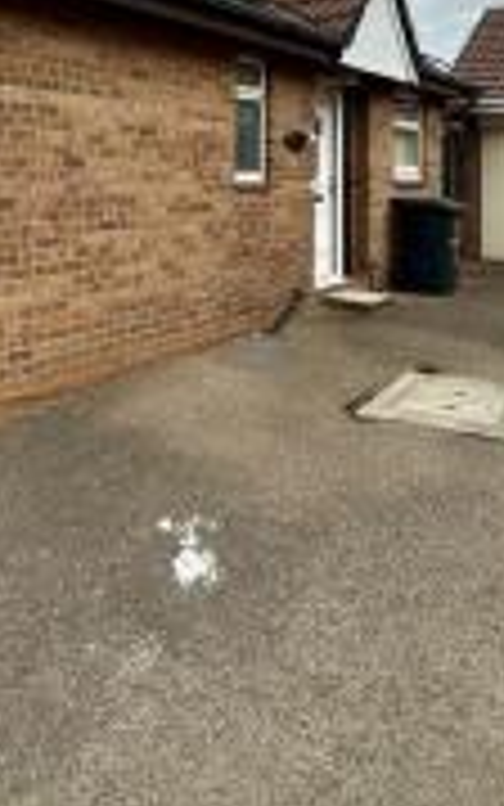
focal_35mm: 35
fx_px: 769
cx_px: 74
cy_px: 160
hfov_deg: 34.7
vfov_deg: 51.8
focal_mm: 2.22
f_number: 2.2
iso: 40
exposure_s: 1/711
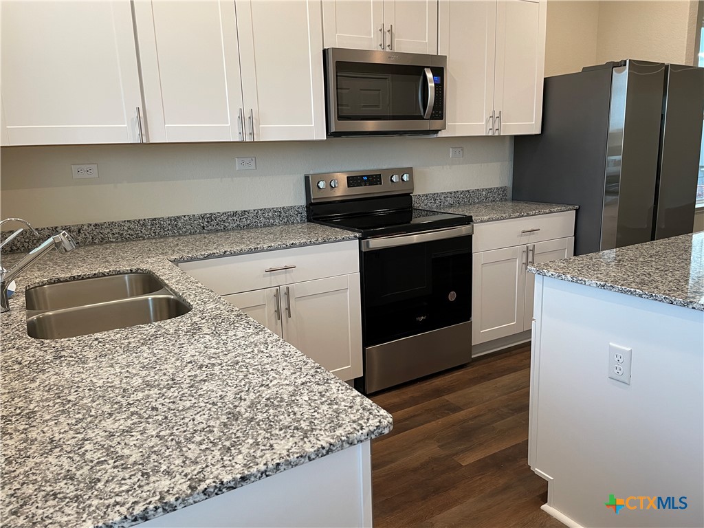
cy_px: 264
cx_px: 352
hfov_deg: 67.3
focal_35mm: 26
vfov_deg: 53.1
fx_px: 529
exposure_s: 1/60
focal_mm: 4.2
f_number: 1.6
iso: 80
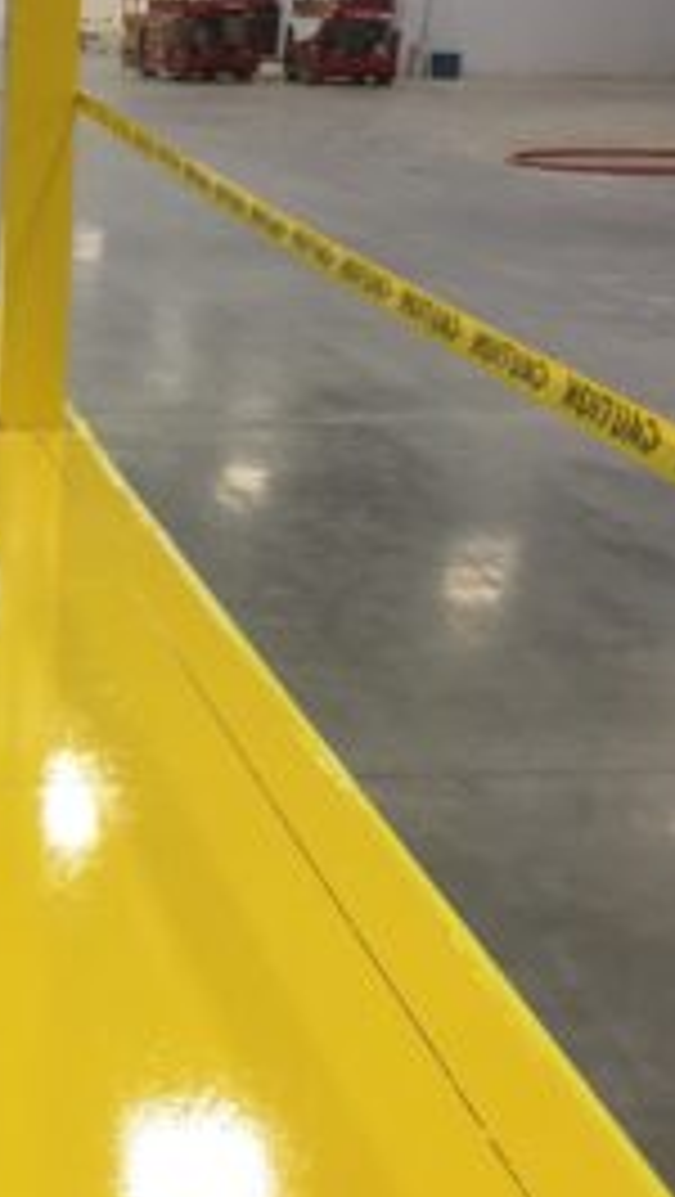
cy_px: 722
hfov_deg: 19.2
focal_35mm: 60
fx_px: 1906
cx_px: -83
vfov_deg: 34.7
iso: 80
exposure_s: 1/30
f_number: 2.2
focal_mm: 4.15
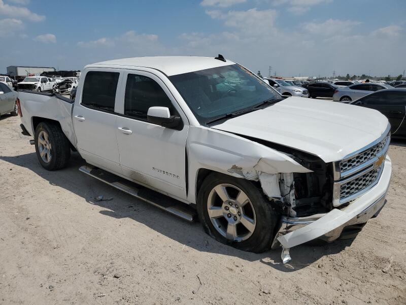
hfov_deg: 67.3
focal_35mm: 26
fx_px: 305
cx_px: 203
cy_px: 152
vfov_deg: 53.1
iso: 51
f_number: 1.5
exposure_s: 1/10000
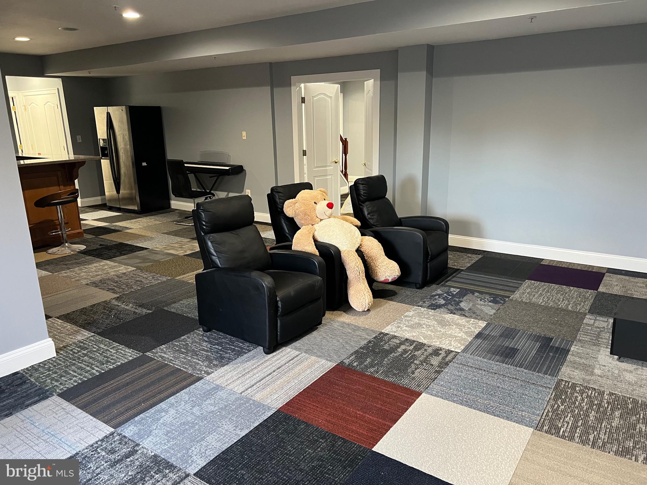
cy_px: 242
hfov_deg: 67.3
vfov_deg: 53.1
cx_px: 324
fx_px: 486
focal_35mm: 26
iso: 400
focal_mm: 5.7
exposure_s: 1/60
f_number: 1.5
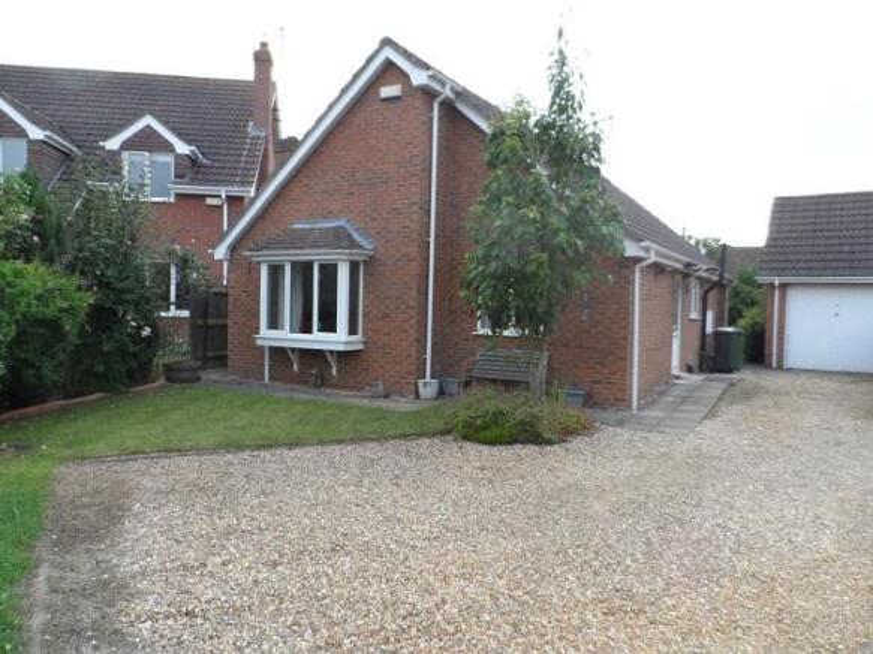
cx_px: 436
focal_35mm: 24
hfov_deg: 71.6
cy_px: 327
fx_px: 605
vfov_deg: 56.8
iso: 80
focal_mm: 4
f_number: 3.2
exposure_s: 1/180
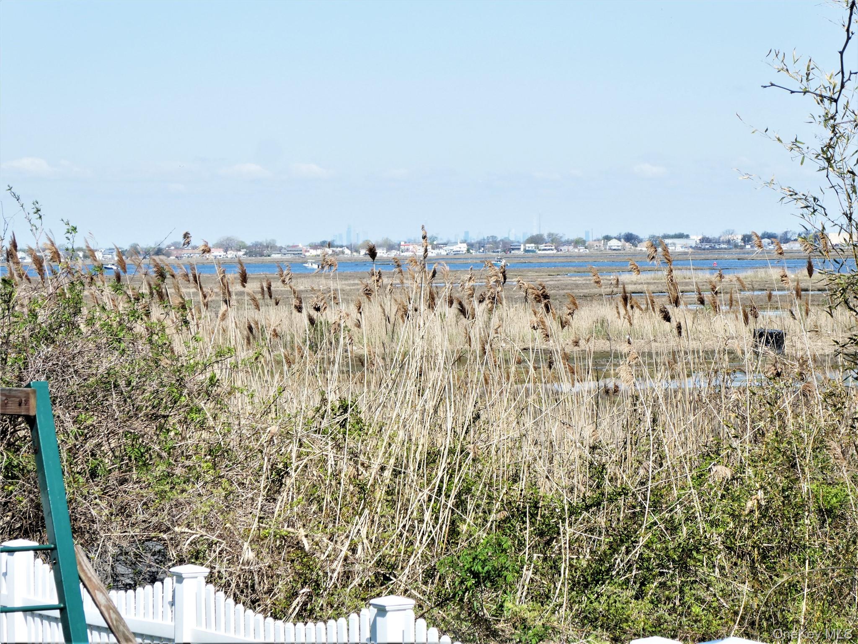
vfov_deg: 10.4
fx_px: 3544
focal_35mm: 143
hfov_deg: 13.8
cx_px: 429
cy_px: 322
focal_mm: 25.6
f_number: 5.4
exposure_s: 1/400
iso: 80
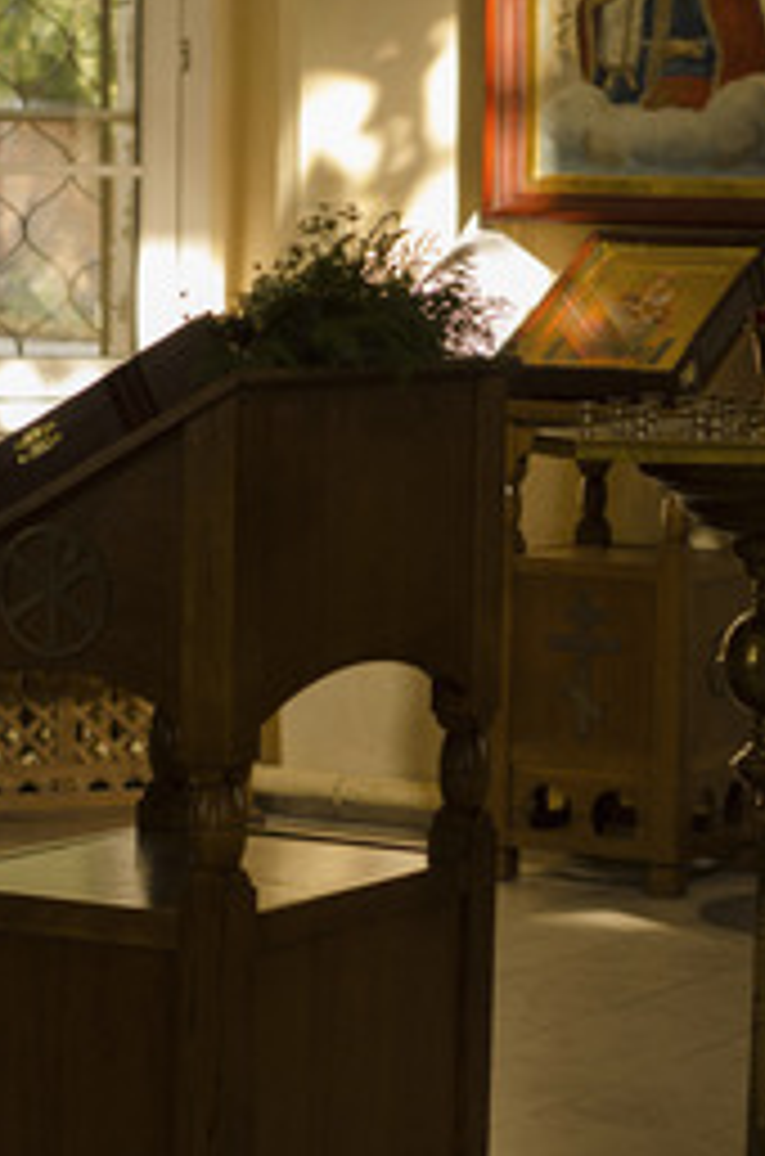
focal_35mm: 132
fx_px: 4230
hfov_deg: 10.3
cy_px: 780
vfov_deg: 15.5
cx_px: 468
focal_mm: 50
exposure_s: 1/100
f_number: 3.5
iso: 500
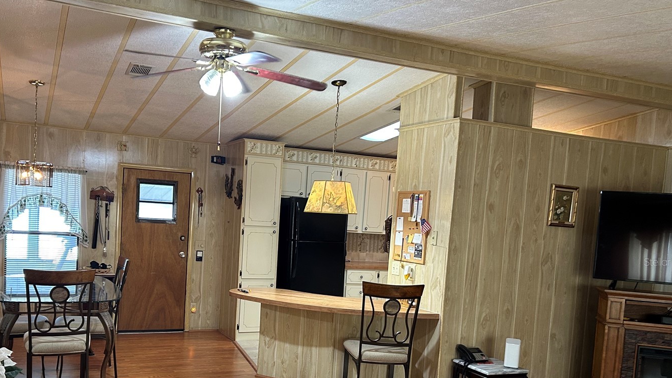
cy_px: 262
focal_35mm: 34
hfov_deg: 57.8
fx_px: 606
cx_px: 288
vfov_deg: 34.2
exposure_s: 1/60
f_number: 1.5
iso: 250
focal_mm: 5.7
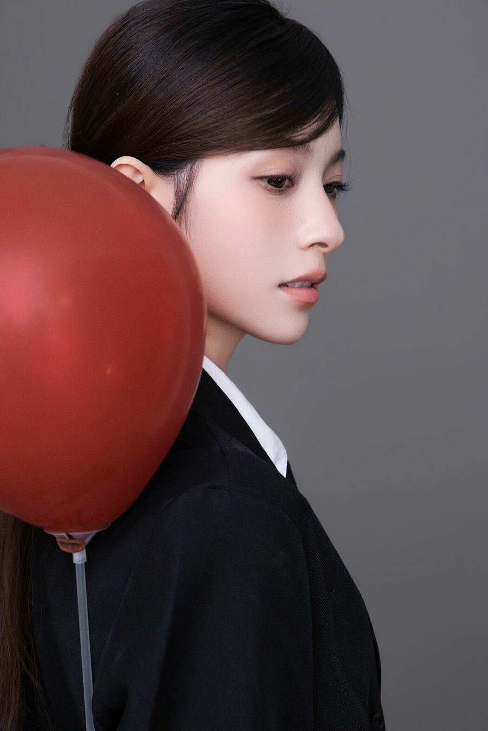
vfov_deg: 19.6
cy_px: 366
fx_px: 2115
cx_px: 244
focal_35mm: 104
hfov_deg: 13.2
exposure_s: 1/50
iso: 3200
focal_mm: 105
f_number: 8
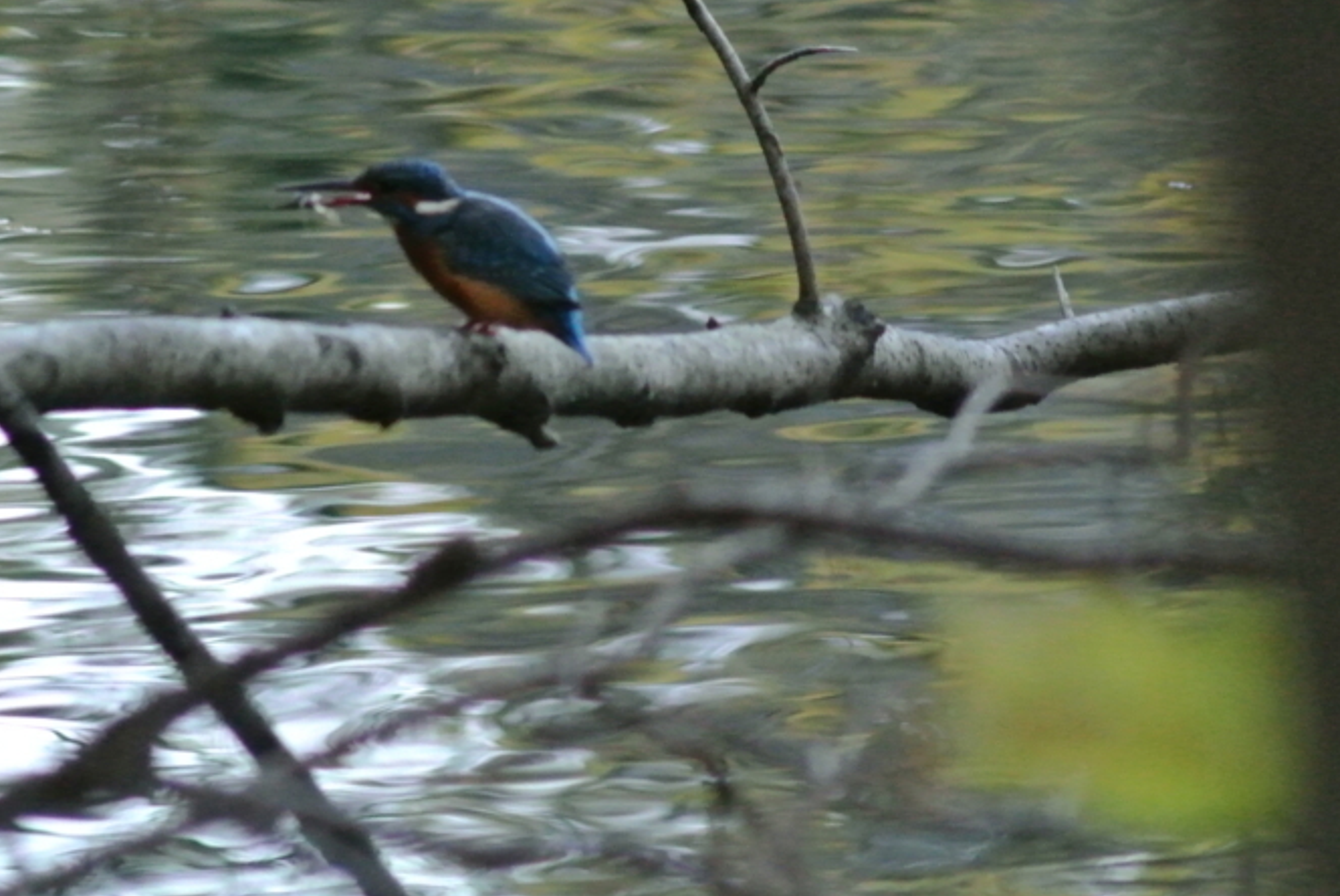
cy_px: 229
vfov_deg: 1.9
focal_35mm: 708
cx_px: 456
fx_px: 26376
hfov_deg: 2.9
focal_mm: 170
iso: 3200
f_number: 5
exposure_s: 1/160
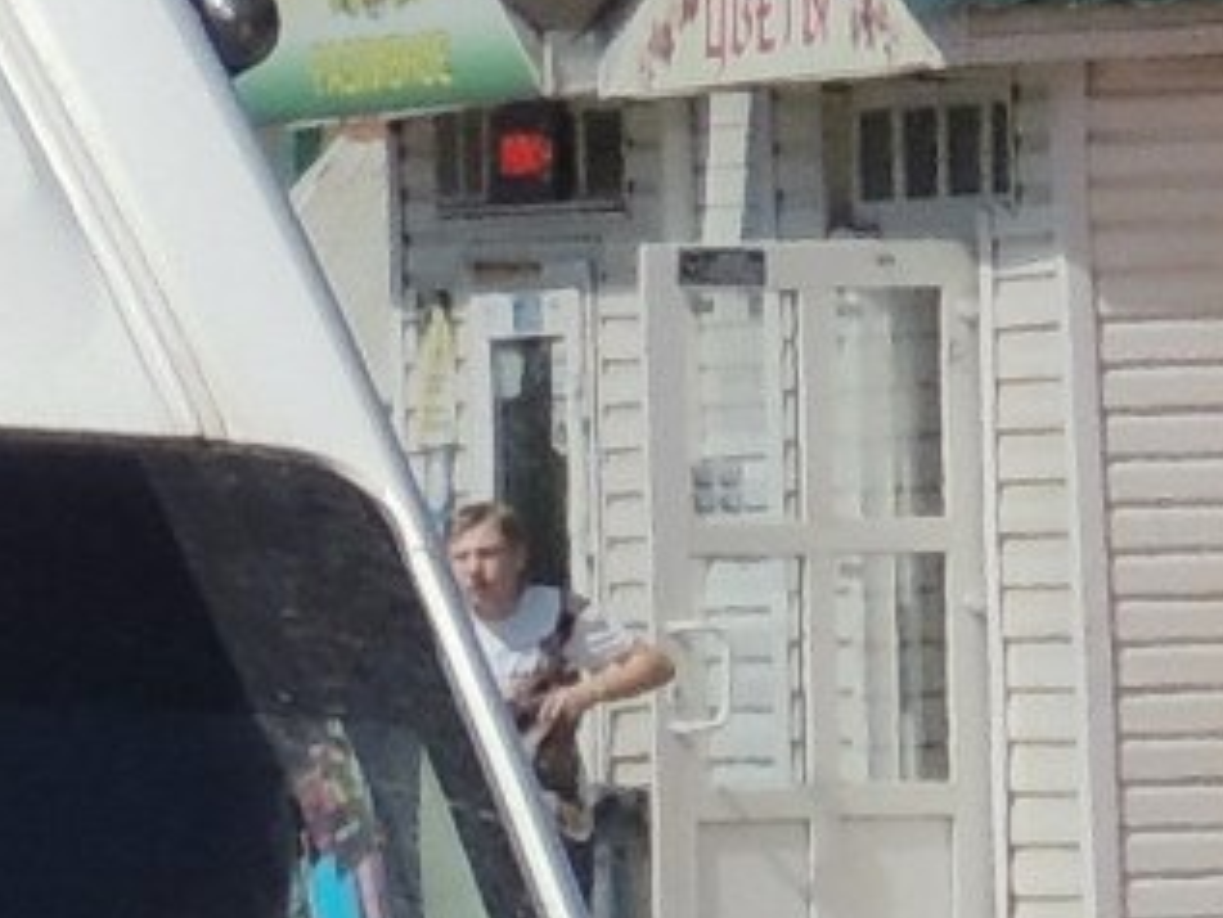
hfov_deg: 2.3
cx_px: -1802
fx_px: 30113
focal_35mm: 852
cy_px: 1477
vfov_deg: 1.7
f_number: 4.3
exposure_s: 1/1000
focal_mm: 24
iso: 100
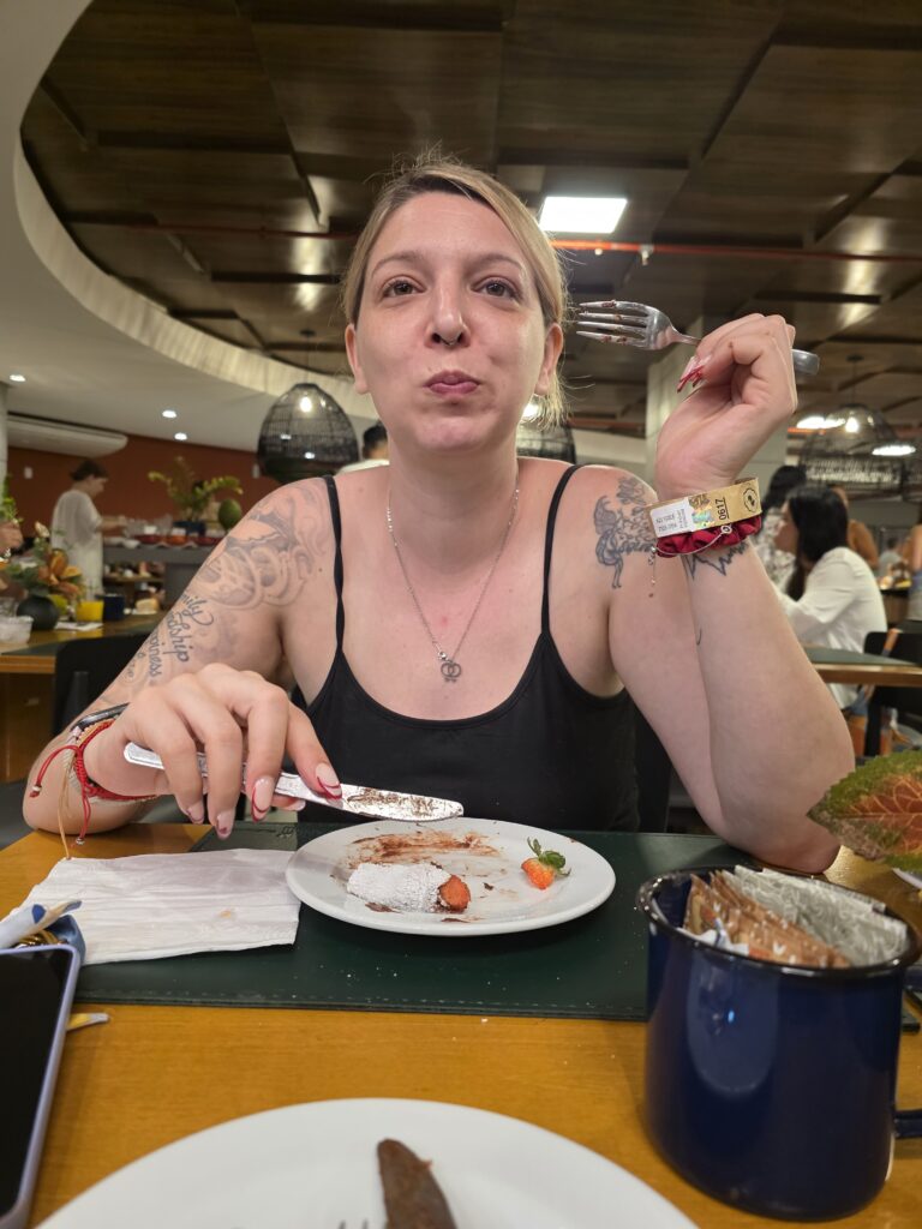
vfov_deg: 73.9
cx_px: 461
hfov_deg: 58.9
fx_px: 817
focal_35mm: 23
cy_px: 614
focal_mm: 6.3
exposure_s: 1/120
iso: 640
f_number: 1.7
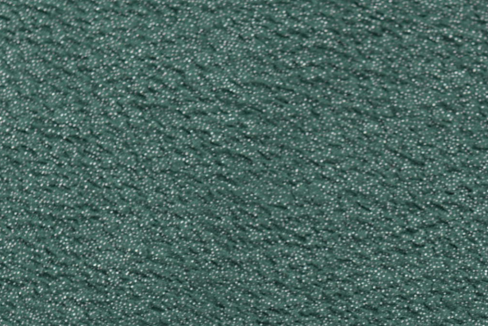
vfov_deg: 9.2
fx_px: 2007
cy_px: 366
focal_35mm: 148
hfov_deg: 13.7
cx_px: 487
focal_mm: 50
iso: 100
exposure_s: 1/60
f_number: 4
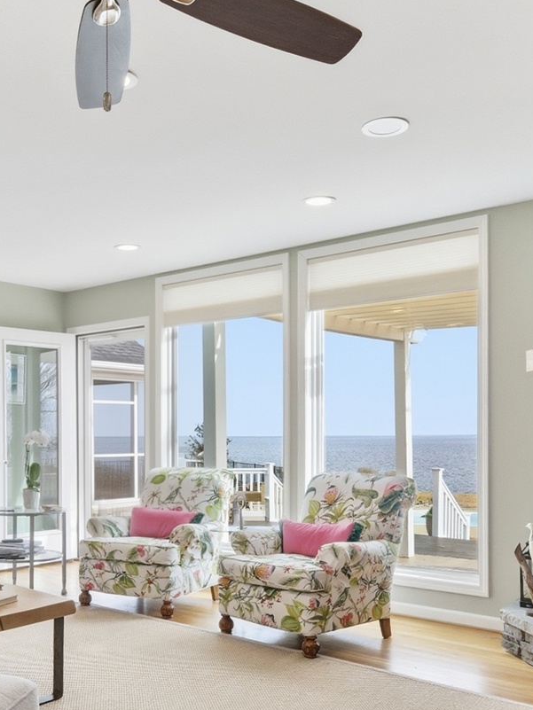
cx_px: 178
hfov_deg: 39.2
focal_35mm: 36
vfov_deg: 50.9
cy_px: 438
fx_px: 739
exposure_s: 1/200
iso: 250
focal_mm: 12
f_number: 9
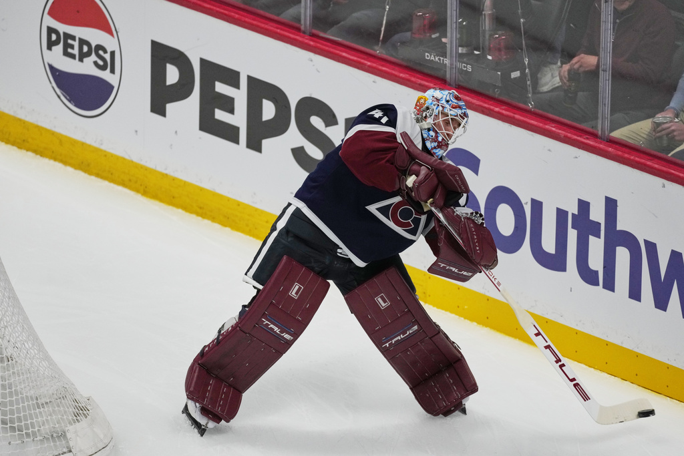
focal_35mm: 600
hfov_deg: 3.4
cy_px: 228
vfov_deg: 2.3
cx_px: 342
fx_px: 11401
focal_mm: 600
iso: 2500
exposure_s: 1/2500
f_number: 4
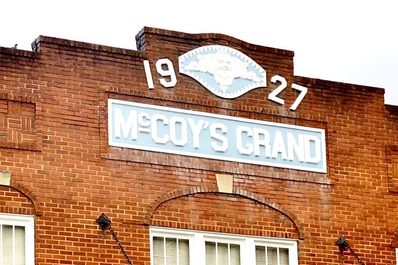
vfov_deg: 11.8
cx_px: 129
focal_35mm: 114
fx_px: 1255
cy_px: 338
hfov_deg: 18.0
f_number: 4.5
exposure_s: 1/60
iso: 100
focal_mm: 25
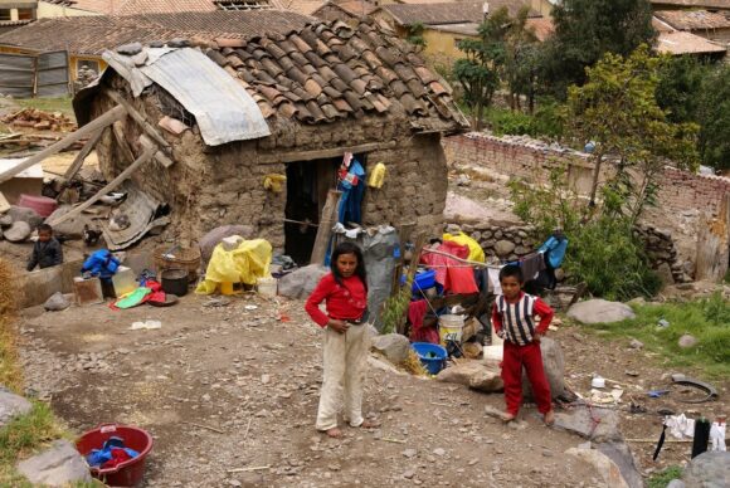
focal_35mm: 60
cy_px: 244
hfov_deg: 33.4
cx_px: 365
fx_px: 1218
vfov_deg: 22.7
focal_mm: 40
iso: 100
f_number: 7.1
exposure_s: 1/250
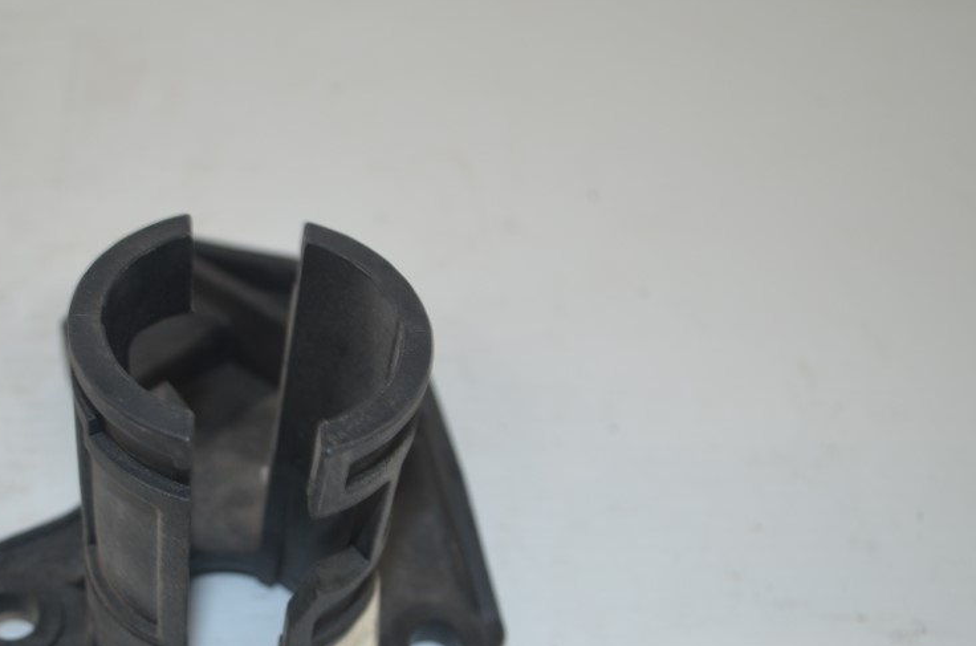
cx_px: 304
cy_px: 462
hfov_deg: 37.7
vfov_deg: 25.6
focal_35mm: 52
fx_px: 1406
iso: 280
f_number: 3.8
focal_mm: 22
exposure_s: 1/60
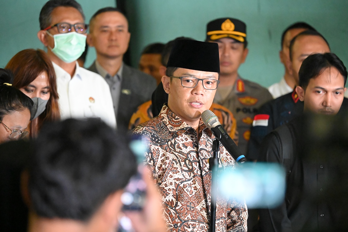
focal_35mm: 240
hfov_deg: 8.6
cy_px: 116
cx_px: 174
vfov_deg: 5.7
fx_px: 2319
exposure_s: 1/200
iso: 25600
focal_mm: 240
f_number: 5
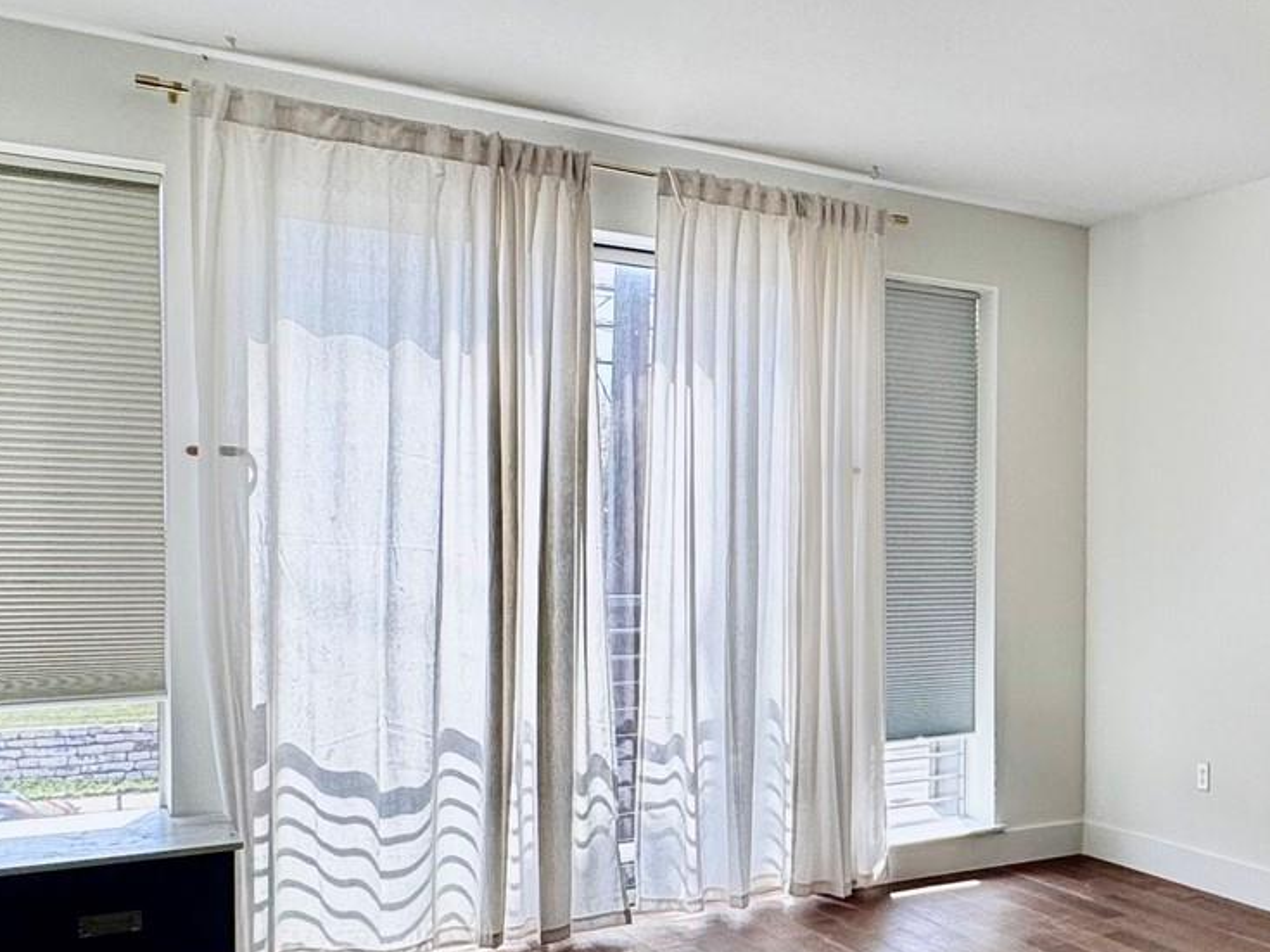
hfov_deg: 42.7
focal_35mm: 39
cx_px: 1204
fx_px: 1431
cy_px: 579
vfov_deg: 36.7
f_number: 2.2
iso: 40
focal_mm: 2.22
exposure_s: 1/255
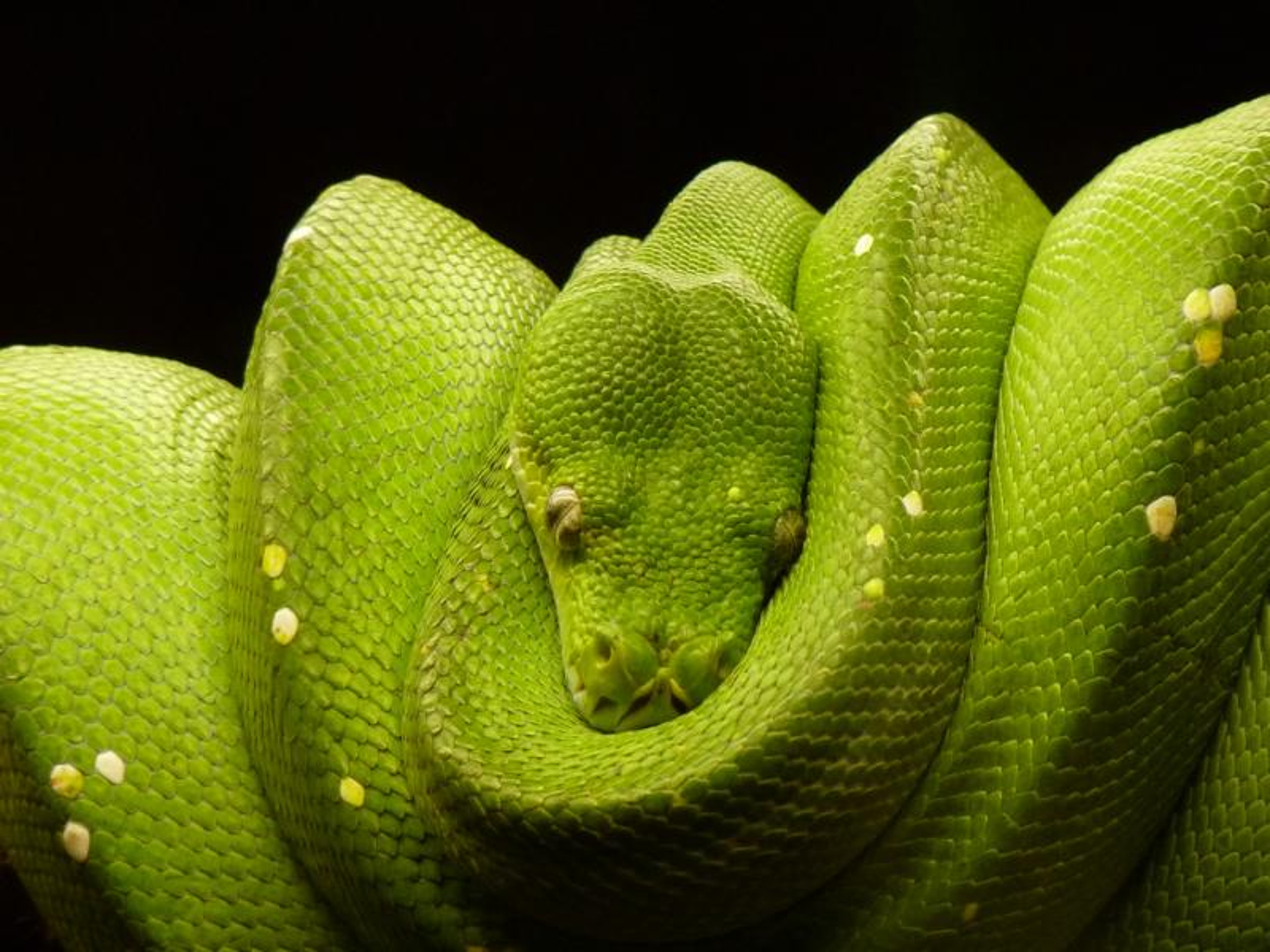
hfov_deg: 2.9
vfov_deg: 2.1
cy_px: 476
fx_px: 25388
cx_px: 635
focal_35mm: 692
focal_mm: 86.4
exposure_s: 1/125
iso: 320
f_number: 4.4
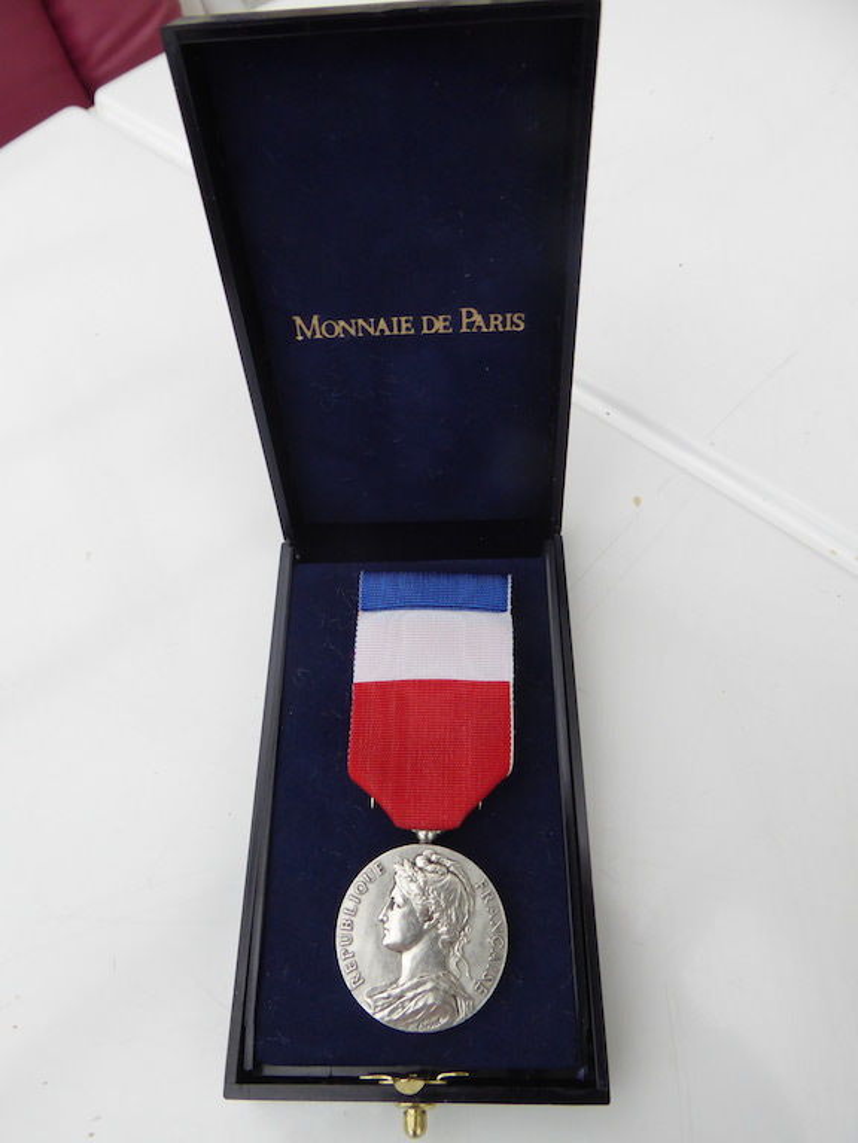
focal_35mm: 24
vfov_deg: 71.6
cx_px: 429
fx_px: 793
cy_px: 572
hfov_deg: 56.8
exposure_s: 1/60
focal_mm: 4.3
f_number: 3.5
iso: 250
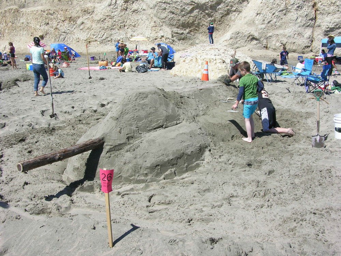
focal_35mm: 35
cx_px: 170
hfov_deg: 52.6
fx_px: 345
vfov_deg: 40.7
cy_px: 128
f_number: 5.6
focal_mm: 8.9
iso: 50
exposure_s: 1/228
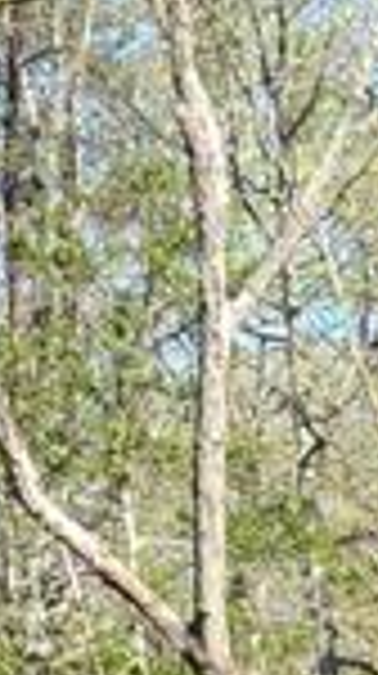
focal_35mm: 344
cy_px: 1384
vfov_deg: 6.1
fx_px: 6150
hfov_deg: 3.3
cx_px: 1593
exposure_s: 1/250
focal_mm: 32
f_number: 10
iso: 400
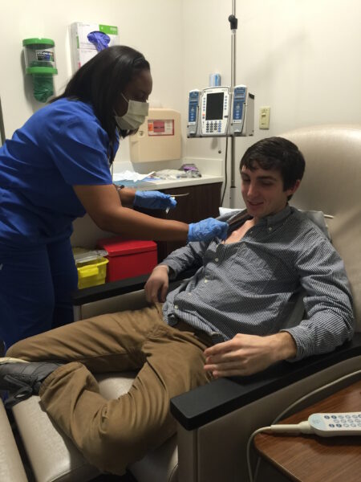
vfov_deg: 61.7
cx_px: 180
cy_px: 241
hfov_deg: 48.2
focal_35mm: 29
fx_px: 403
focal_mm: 4.15
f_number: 2.2
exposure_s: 1/15
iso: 80
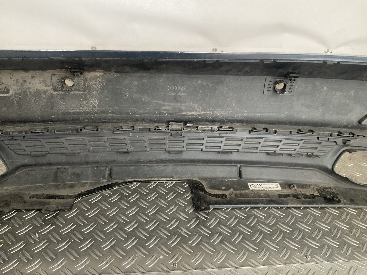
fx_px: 307
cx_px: 184
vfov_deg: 48.2
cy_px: 138
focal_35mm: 29
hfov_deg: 61.7
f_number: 1.8
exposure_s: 1/50
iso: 64
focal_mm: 3
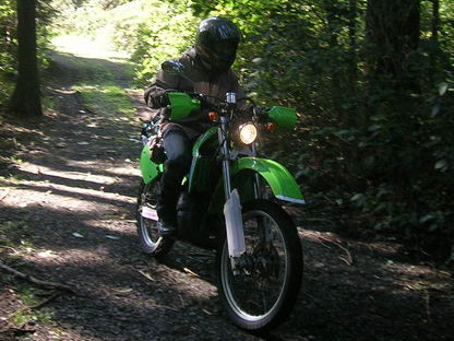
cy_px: 116
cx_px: 236
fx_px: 1089
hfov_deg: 23.6
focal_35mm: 83
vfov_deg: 17.7
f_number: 2.8
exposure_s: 1/150
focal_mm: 5.4
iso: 139
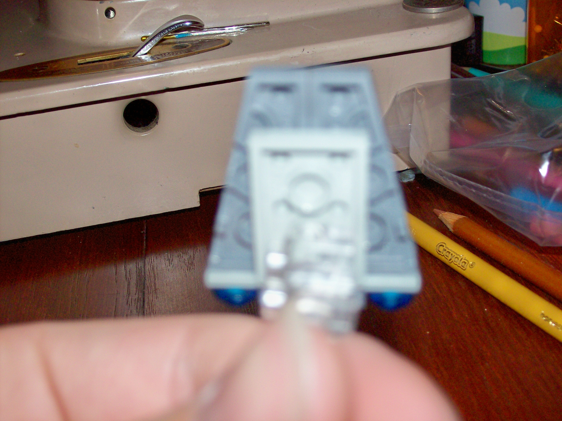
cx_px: 281
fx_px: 909
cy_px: 210
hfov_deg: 34.4
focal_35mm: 56
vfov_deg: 26.1
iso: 80
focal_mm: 9.4
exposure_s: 1/83.6
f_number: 3.4
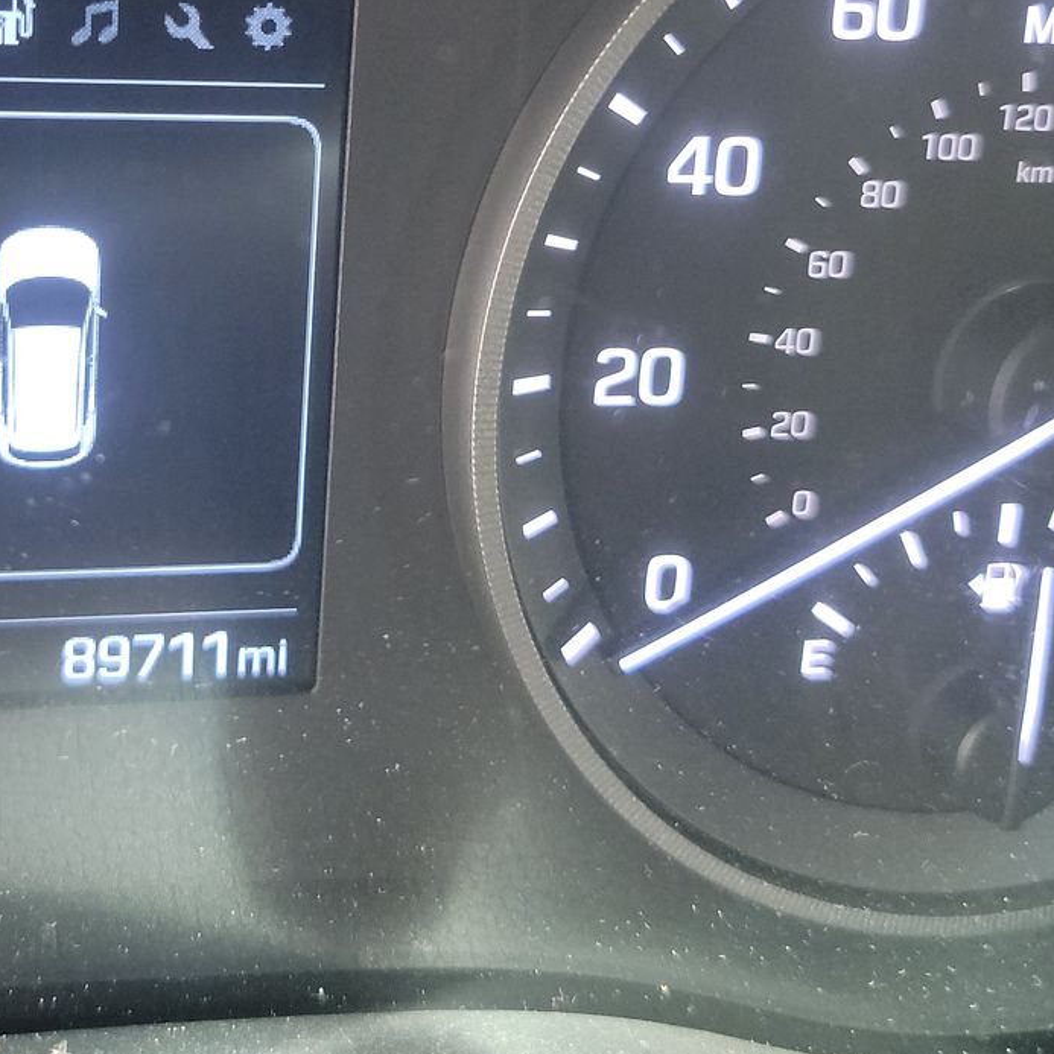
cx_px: 239
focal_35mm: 49
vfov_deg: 33.4
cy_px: 176
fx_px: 1688
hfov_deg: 33.8
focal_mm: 6.7
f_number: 1.8
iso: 1073
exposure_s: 1/59
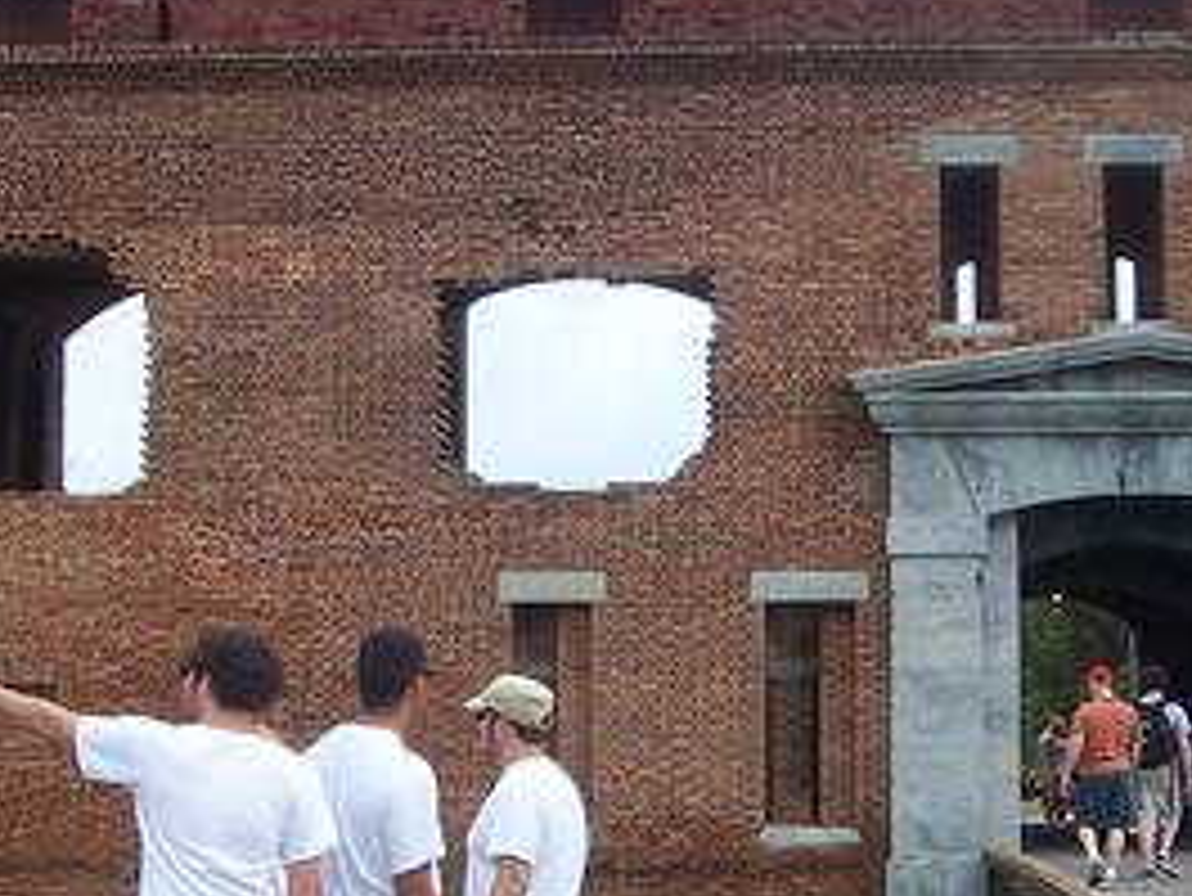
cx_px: 571
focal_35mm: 87
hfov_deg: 22.5
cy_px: 441
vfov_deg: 17.0
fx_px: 2997
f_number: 4.8
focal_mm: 6
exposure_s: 1/250
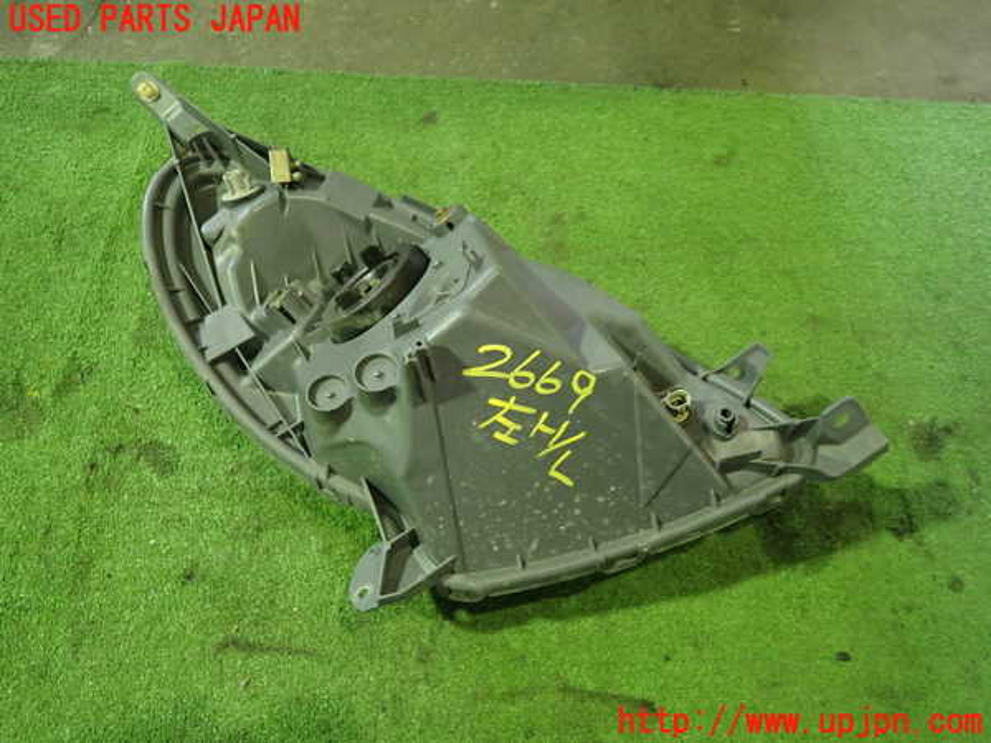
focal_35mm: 25
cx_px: 496
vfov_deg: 54.9
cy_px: 372
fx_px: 716
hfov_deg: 69.4
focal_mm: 4.5
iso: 640
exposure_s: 1/30
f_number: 2
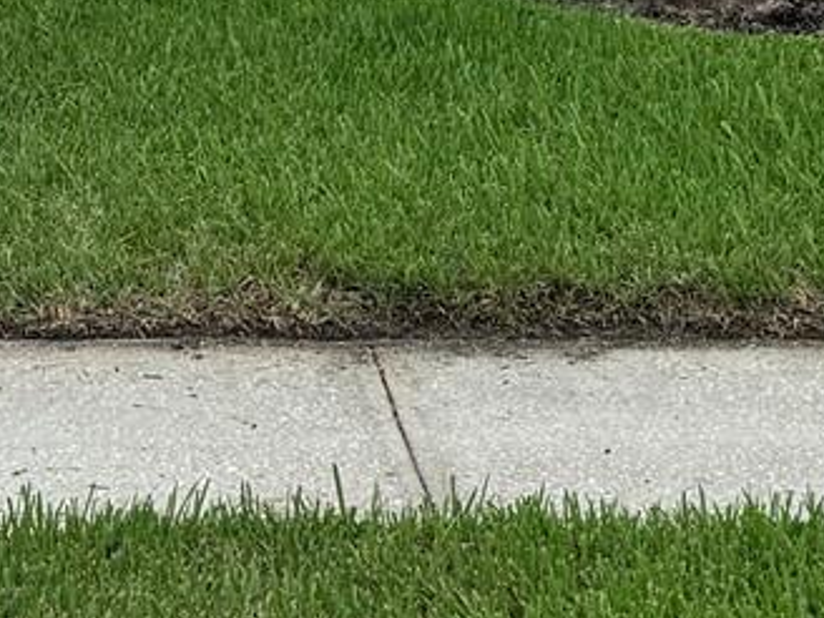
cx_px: 256
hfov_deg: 16.8
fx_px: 2785
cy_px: -518
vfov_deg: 11.7
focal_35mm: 117
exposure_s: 1/2041
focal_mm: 6.76
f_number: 1.78
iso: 80
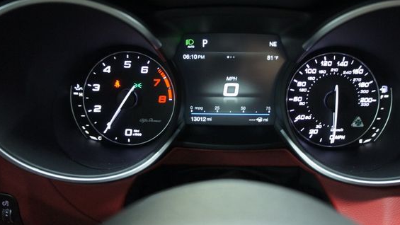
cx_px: 223
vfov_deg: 36.5
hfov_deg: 60.8
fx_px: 339
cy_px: 88
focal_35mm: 32
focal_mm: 18
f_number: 3.5
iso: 1600
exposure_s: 1/15
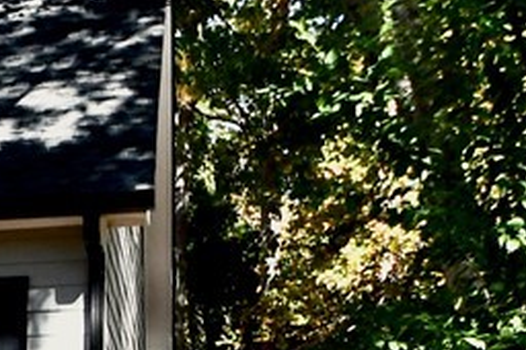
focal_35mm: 68
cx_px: -561
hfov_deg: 18.1
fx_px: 992
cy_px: 214
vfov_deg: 19.9
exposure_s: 1/250
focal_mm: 11
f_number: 6.3
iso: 200
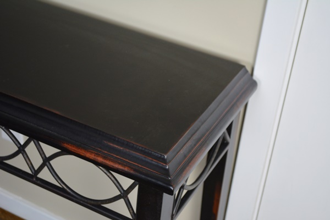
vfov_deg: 20.6
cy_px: 110
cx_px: 165
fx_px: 605
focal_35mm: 66
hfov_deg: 30.5
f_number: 5.3
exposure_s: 1/50
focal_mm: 44
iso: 800
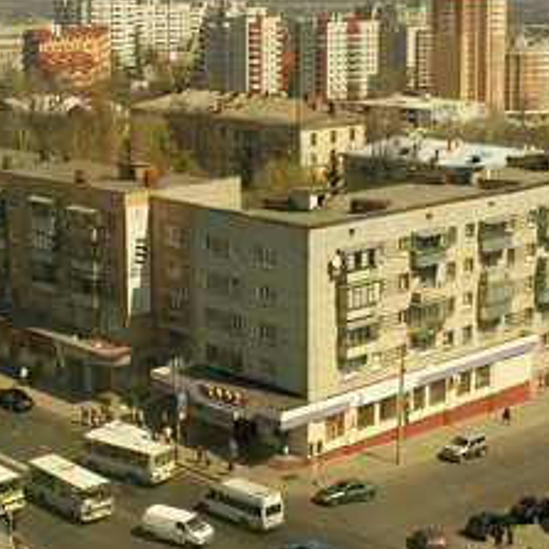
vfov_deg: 24.0
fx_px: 1292
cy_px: 262
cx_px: 251
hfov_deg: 24.0
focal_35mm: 72
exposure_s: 1/160
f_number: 8
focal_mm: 28
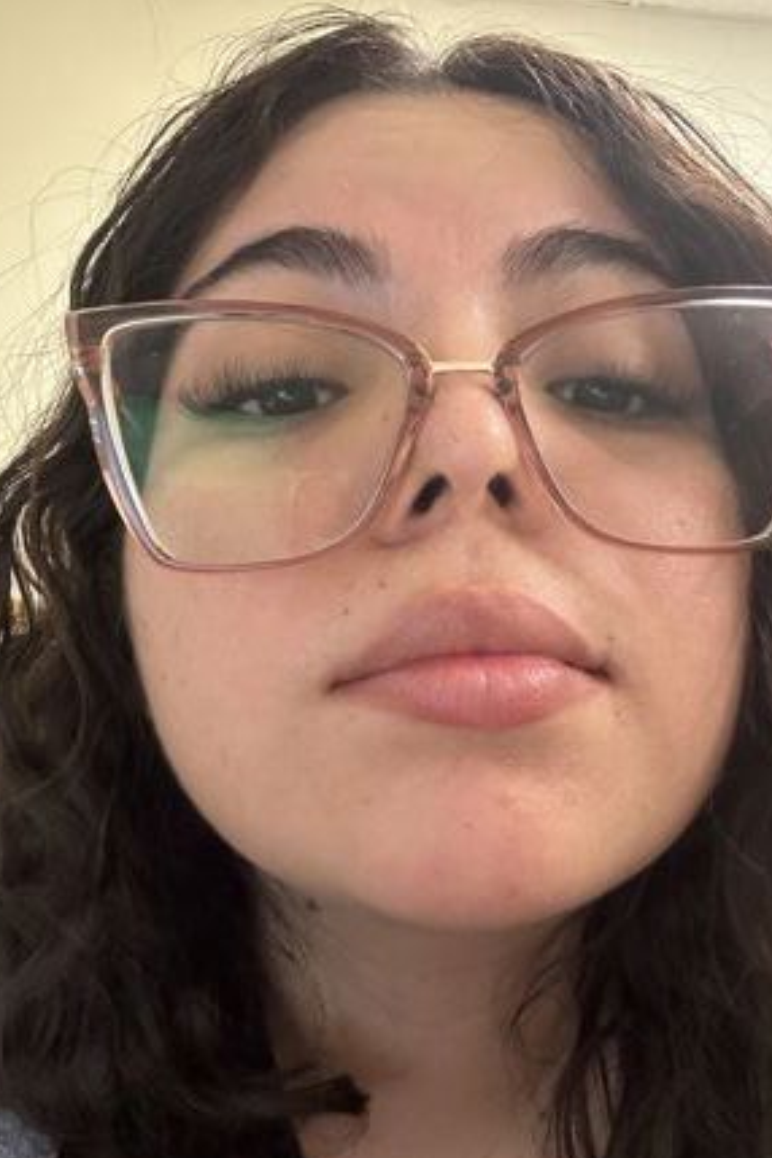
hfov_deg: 41.1
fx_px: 1029
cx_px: 405
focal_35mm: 32
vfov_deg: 58.7
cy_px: 583
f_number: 1.9
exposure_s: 1/59
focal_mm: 2.69
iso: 320
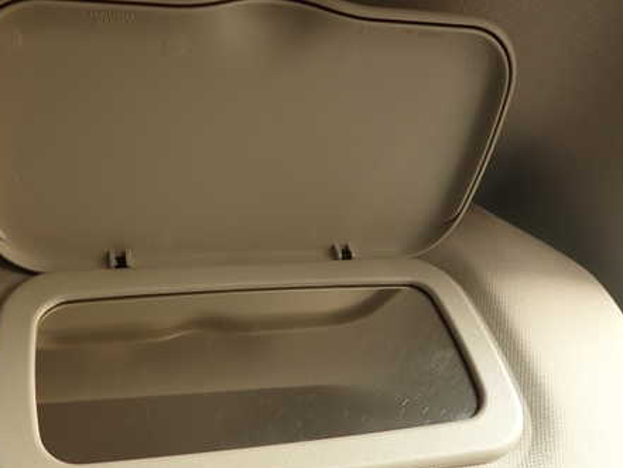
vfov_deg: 41.7
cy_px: 262
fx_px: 612
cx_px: 232
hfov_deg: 53.3
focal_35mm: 34
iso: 100
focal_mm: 4.5
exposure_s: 1/80
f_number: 2
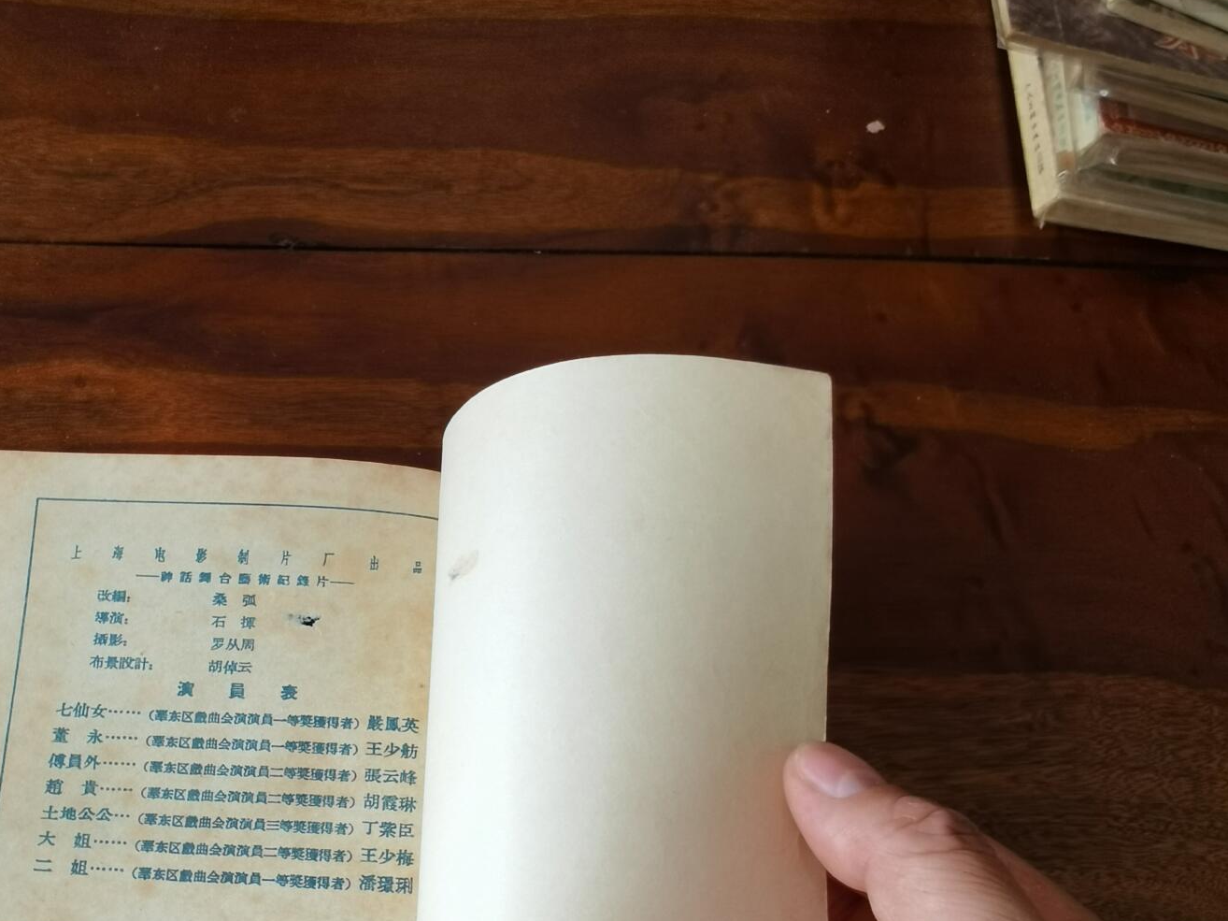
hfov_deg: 50.1
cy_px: 666
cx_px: 598
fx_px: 1312
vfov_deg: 37.9
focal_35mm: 37
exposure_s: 1/60
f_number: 2.2
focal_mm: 2.26
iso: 64
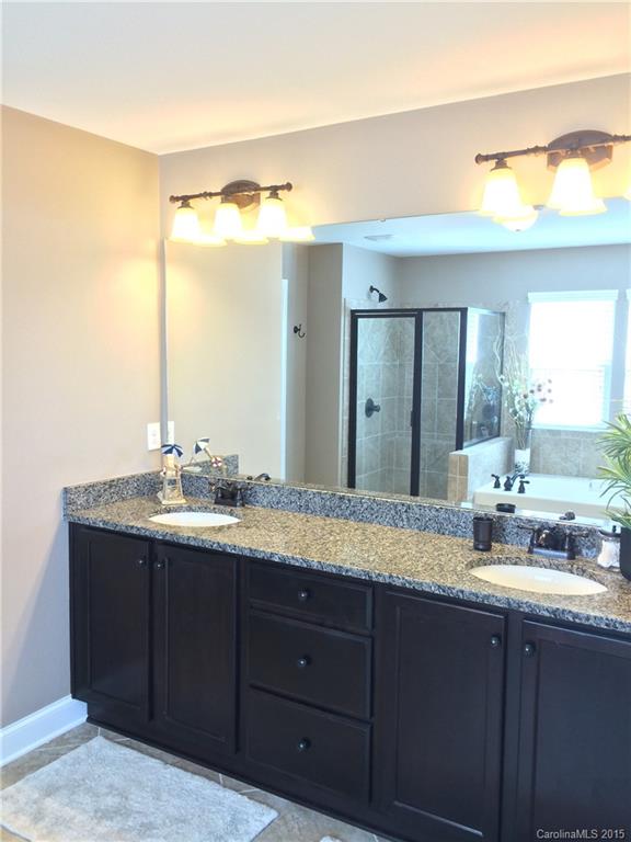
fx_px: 729
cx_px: 316
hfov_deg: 46.8
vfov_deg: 60.0
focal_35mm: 30
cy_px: 421
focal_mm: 4.12
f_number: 2.2
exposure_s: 1/30
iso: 80
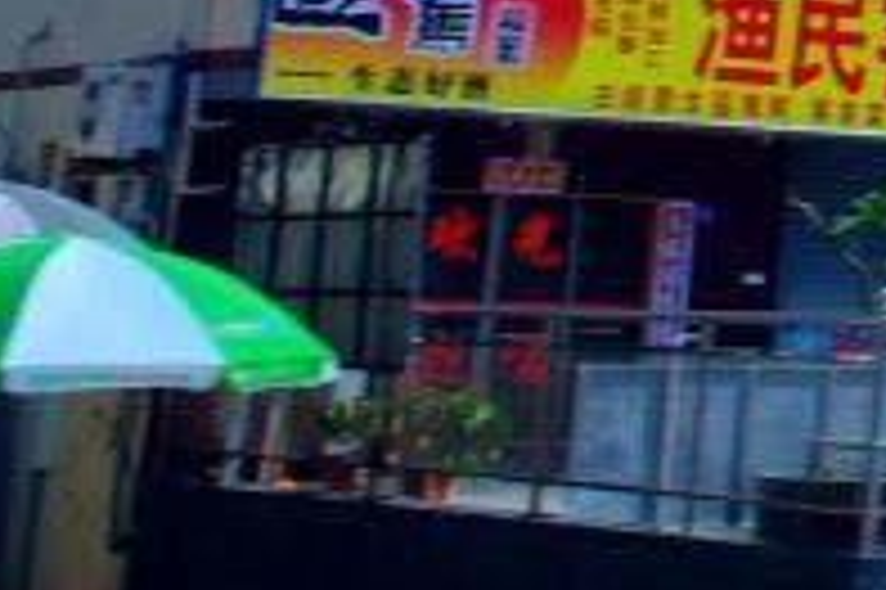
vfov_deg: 9.3
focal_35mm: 140
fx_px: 3443
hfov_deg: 11.7
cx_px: 2204
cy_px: -500
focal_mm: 18
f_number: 11
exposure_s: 1/250
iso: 200
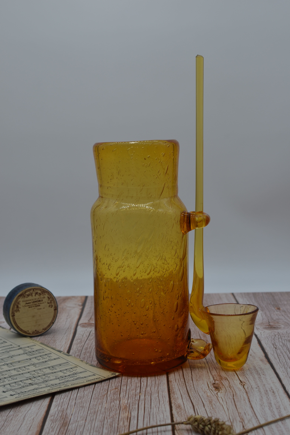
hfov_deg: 25.8
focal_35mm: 52
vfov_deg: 37.9
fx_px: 634
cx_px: 145
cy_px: 218
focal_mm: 35
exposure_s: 1/125
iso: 100
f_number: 5.6
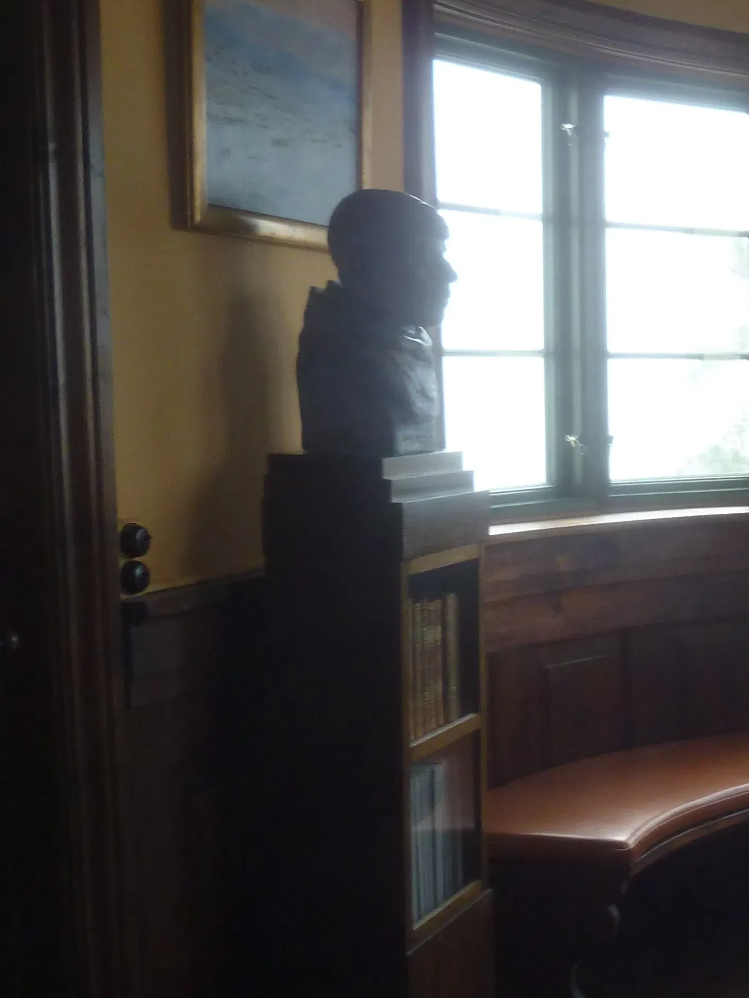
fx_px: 721
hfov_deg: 54.9
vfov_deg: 69.4
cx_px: 374
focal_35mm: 25
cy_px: 499
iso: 125
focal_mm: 4.1
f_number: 3.3
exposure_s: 1/30
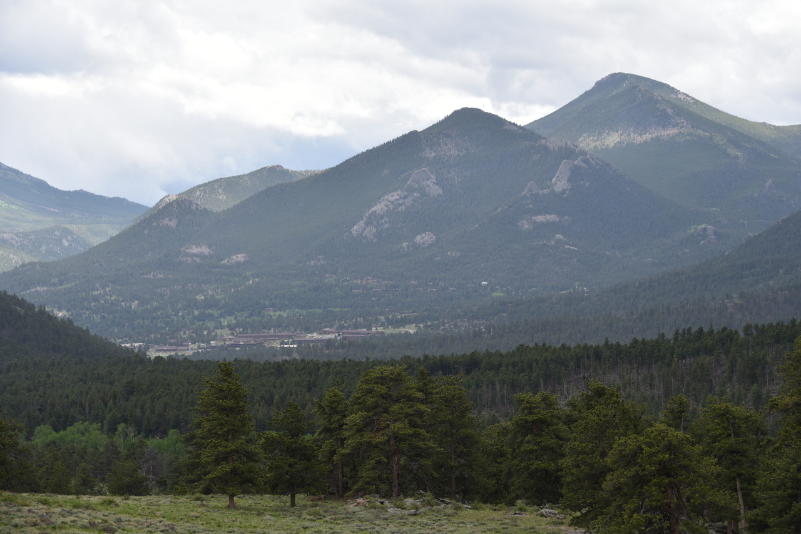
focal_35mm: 98
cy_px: 267
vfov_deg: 14.0
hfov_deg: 20.8
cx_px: 400
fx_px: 2181
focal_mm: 98
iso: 100
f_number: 6.3
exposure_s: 1/200
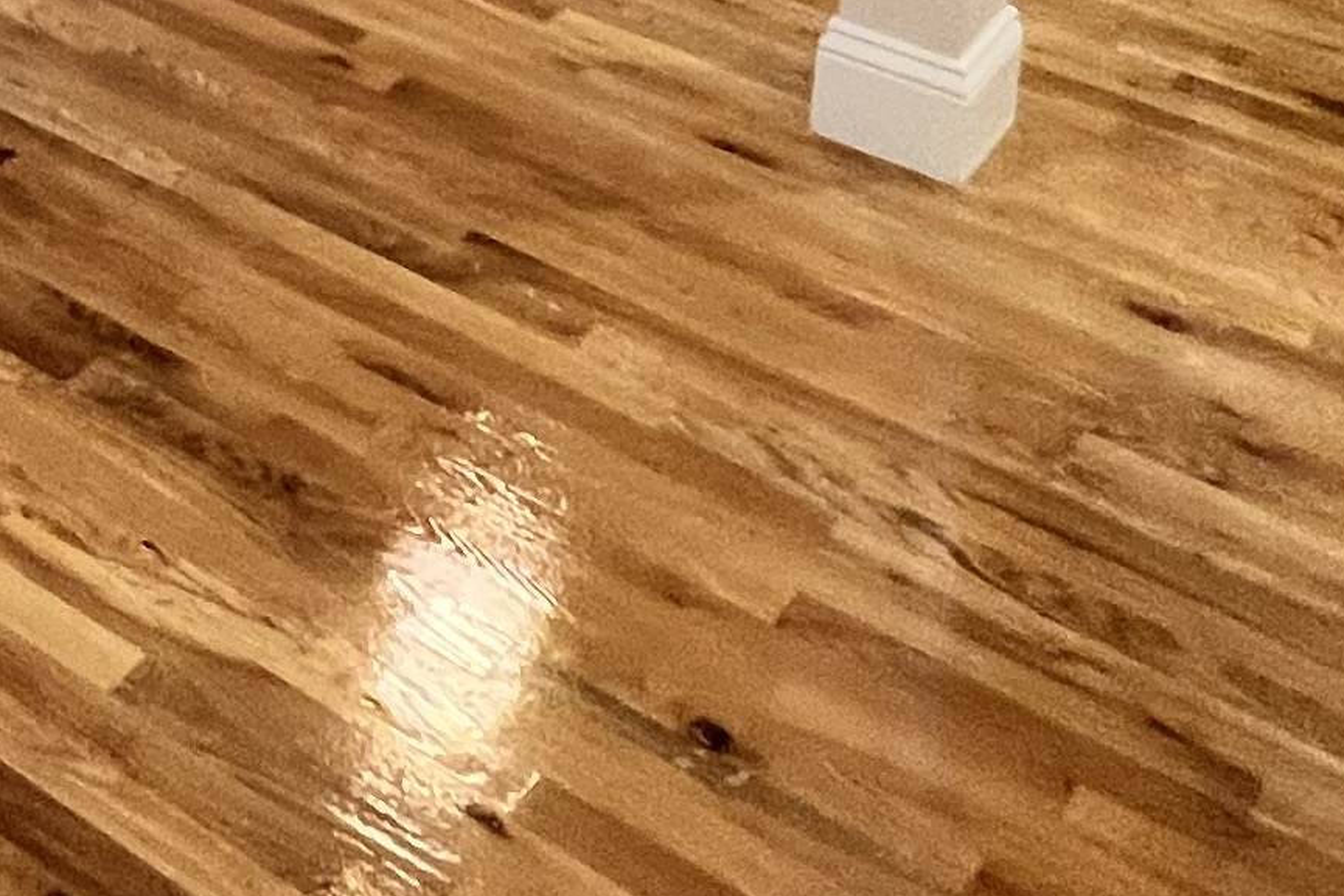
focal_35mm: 63
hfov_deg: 28.4
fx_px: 2352
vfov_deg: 16.7
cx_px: -200
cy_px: -862
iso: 250
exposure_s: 1/60
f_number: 1.8
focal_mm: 1.57
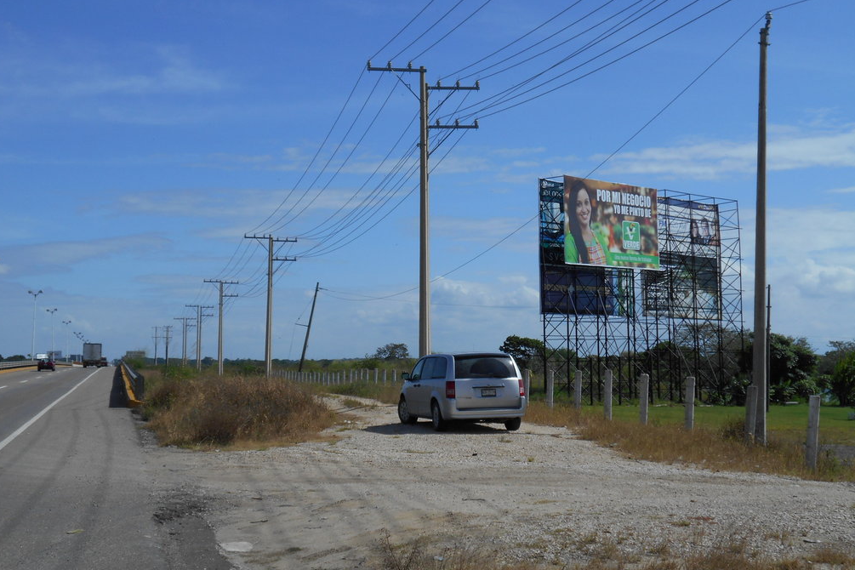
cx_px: 425
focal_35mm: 53
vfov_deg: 25.5
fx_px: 1259
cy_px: 271
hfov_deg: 37.5
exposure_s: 1/1250
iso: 80
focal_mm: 8.8
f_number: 4.5
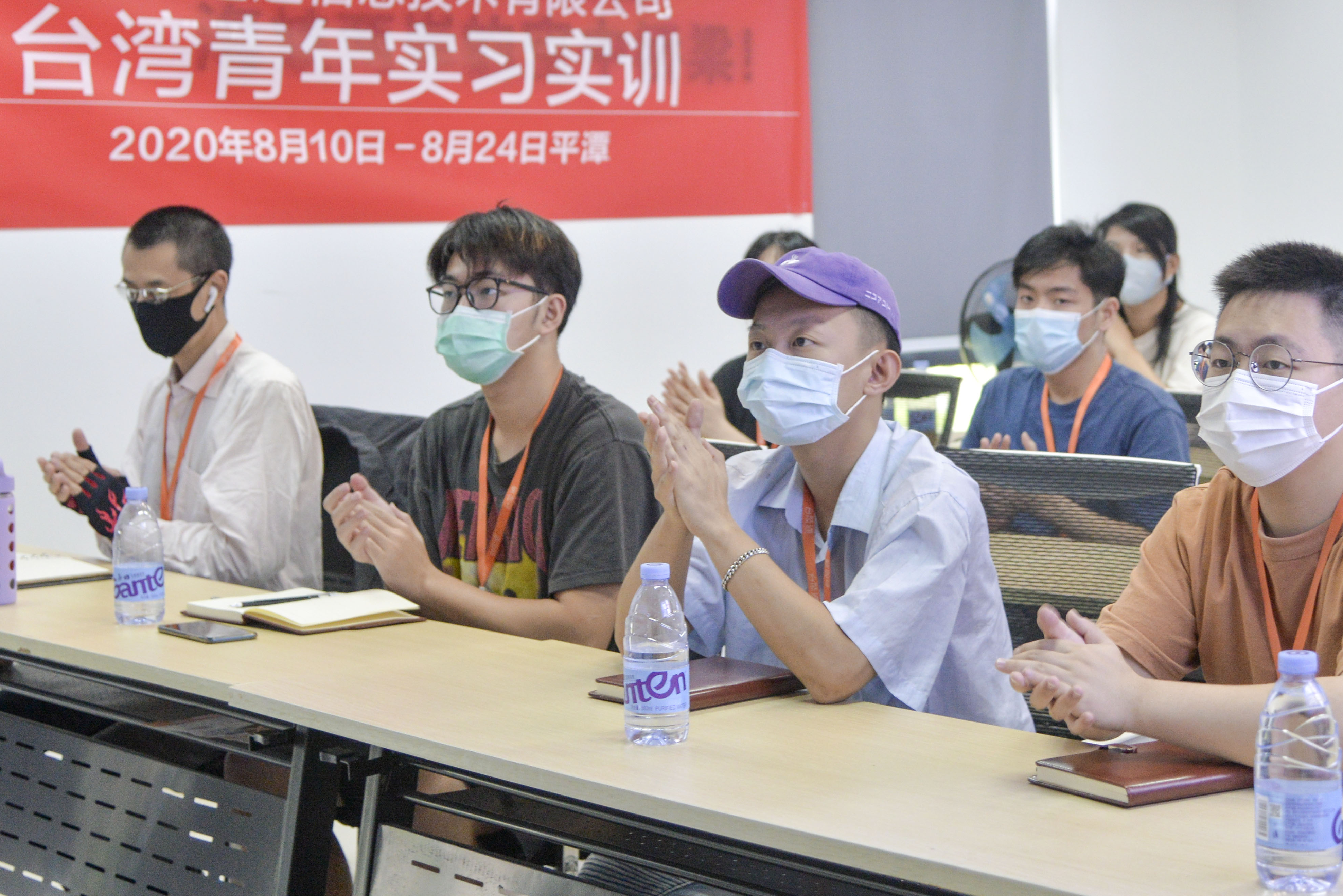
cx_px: 768
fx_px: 2612
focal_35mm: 70
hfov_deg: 28.8
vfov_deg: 19.4
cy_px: 347
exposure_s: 1/125
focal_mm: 46
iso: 1250
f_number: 4
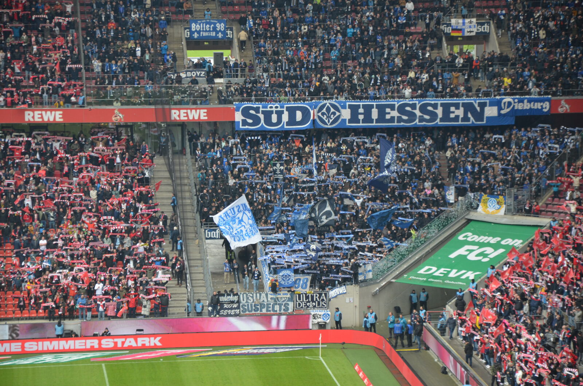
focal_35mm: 158
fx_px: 2546
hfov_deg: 13.1
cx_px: 292
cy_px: 193
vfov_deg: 8.7
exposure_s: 1/250
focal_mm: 105
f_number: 5.6
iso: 500
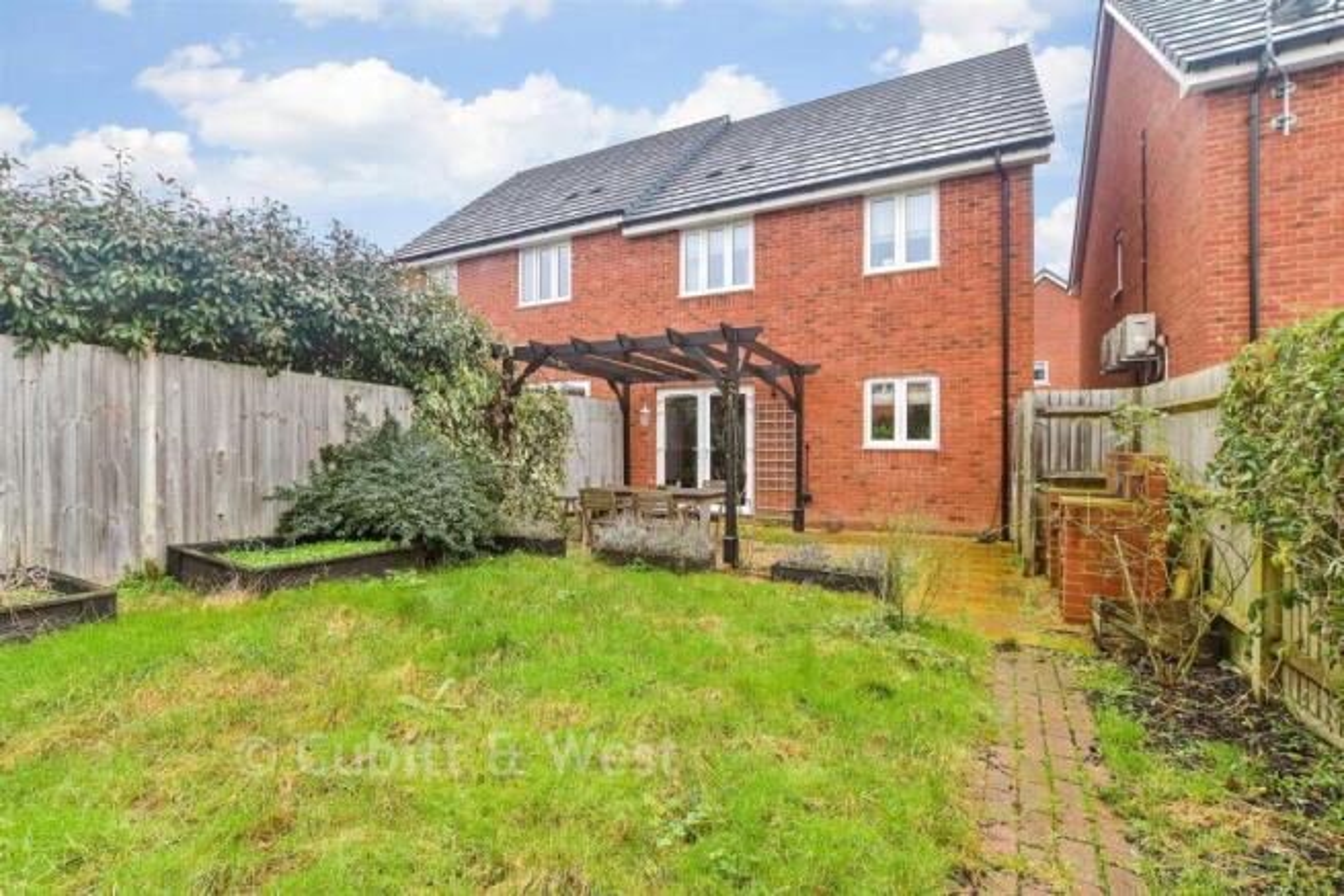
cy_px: 448
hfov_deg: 100.4
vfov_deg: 77.4
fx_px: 560
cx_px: 672
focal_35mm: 15
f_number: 8
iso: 160
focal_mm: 10
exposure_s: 1/30
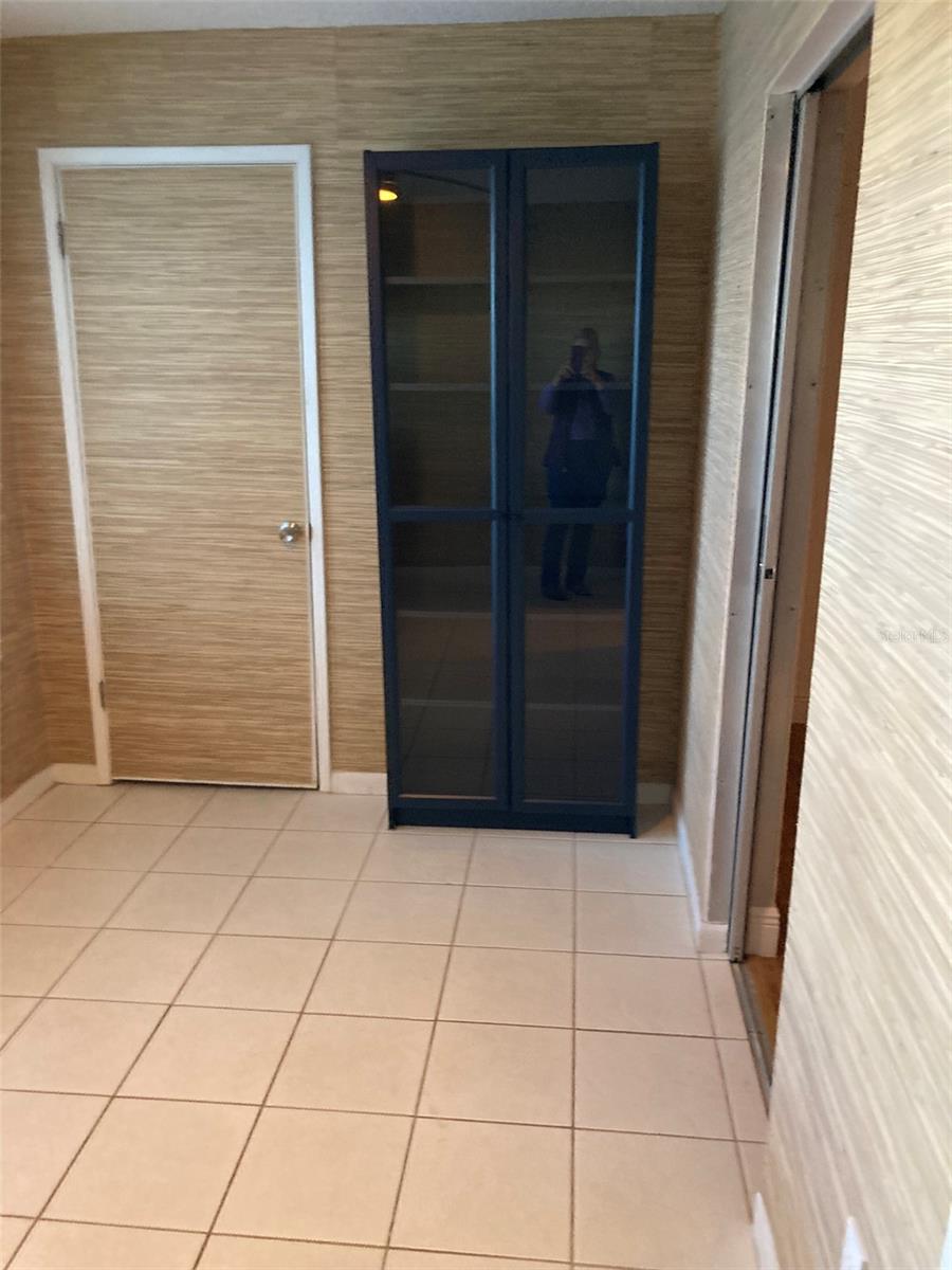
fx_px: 1027
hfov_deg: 49.7
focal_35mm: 28
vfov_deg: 63.4
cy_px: 635
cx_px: 476
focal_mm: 3.99
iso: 250
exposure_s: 1/40
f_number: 1.8
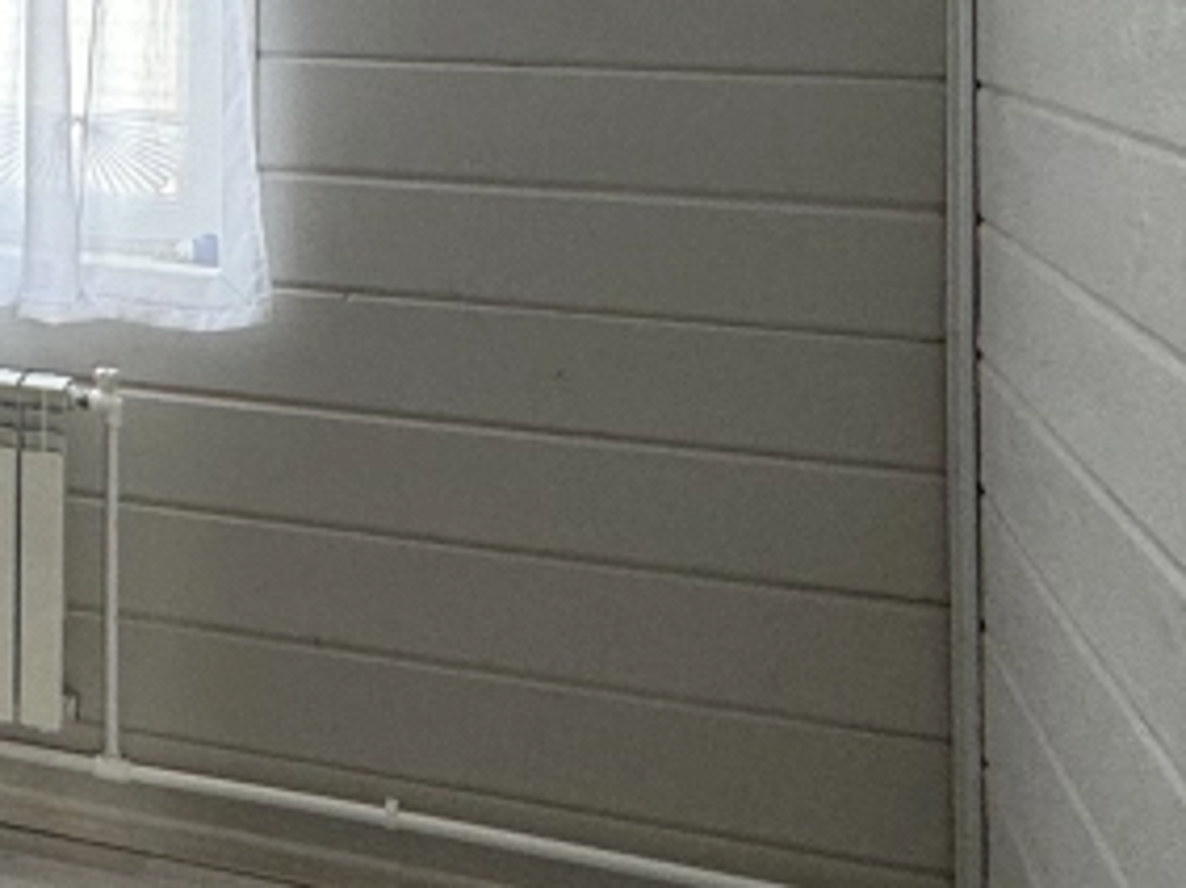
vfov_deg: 22.2
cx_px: -407
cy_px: -124
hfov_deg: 26.0
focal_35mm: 62
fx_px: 2123
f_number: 2.2
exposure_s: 1/99
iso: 125
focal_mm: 2.22
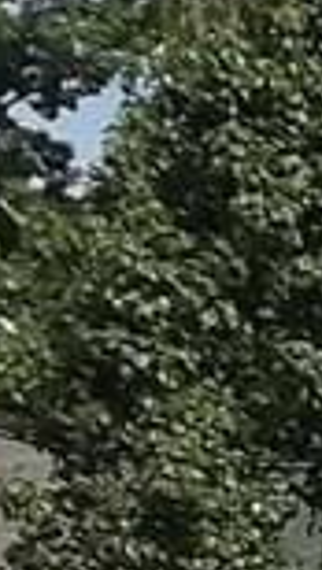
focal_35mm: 195
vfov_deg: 10.3
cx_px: 1547
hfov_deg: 5.1
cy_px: 1070
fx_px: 2950
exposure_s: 1/200
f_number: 8.9
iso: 80
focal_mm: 4.9
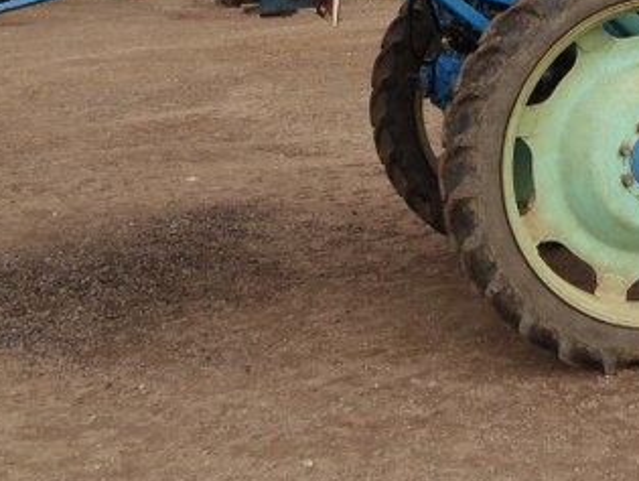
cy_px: -71
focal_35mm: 71
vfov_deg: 19.7
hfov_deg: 25.4
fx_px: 1312
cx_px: 700
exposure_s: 1/200
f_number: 4.5
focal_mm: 5
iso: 80
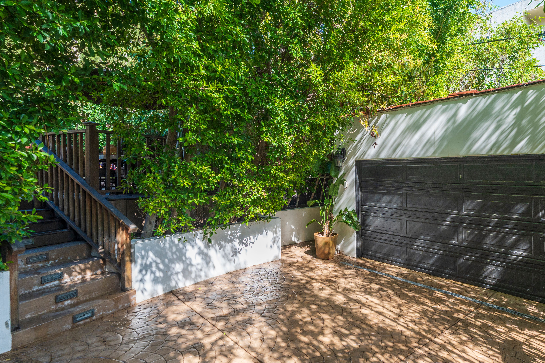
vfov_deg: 61.9
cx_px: 361
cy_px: 181
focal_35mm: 20
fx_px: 303
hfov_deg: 81.3
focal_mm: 14
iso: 250
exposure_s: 1/100
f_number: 7.1
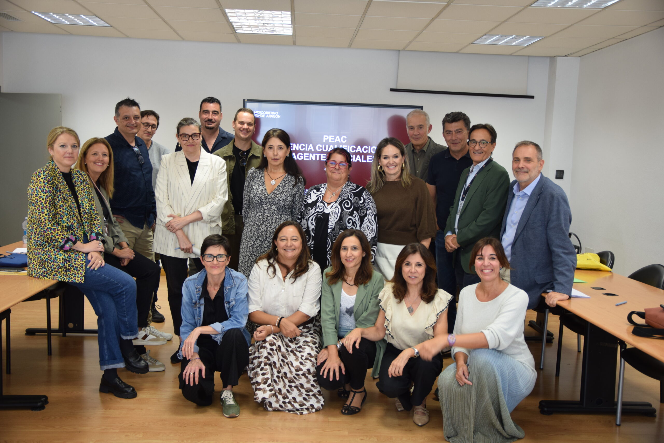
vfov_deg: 34.2
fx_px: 719
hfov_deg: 49.6
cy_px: 222
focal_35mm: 39
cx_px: 332
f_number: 4
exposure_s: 1/60
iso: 500
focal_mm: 26
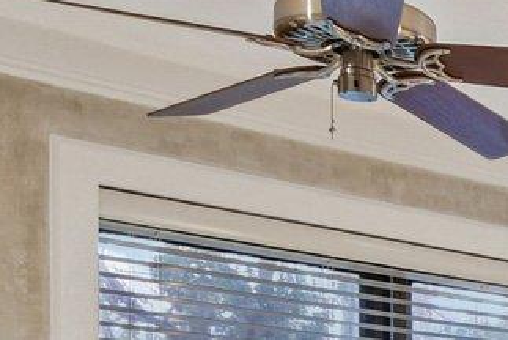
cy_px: 484
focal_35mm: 95
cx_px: 1019
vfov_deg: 13.7
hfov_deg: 16.4
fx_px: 1342
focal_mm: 10
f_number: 8
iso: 400
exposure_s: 1/5
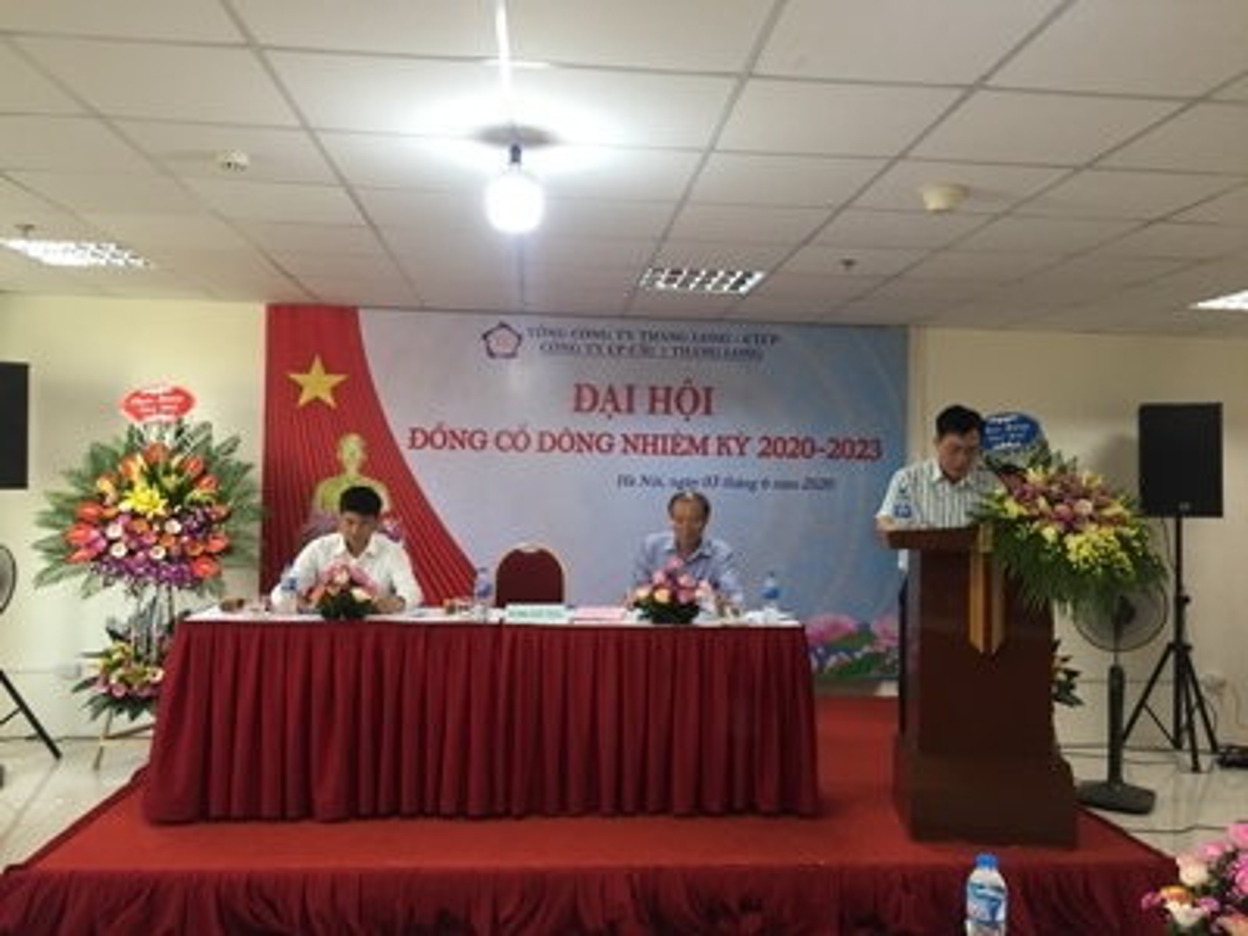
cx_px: 624
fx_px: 1046
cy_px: 468
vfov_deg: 48.2
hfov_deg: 61.7
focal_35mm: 29
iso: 50
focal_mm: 4.15
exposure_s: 1/33
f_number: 2.2
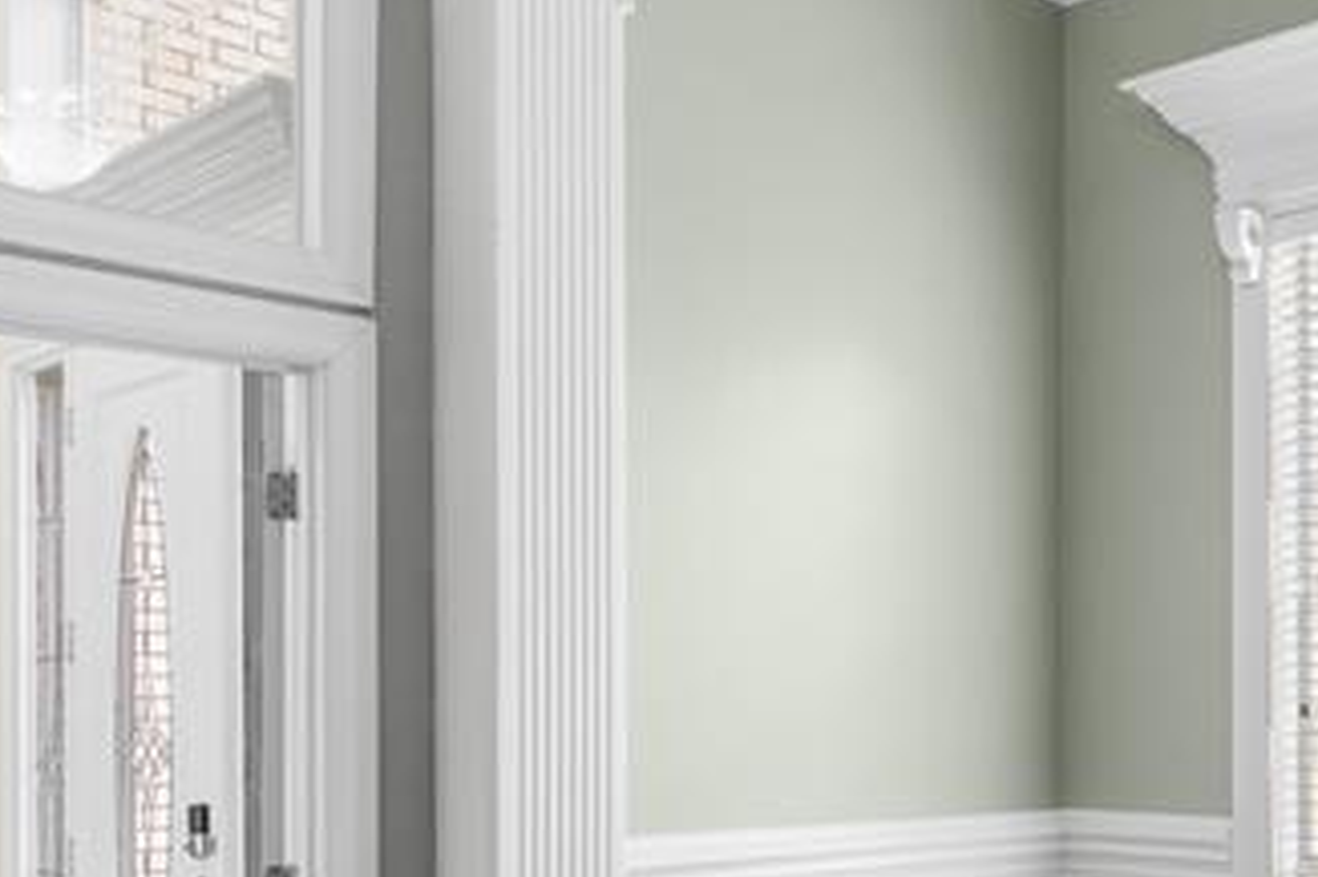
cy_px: 655
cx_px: 942
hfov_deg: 43.5
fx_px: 1610
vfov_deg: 30.0
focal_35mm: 44
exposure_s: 1/10
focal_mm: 14
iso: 640
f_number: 9
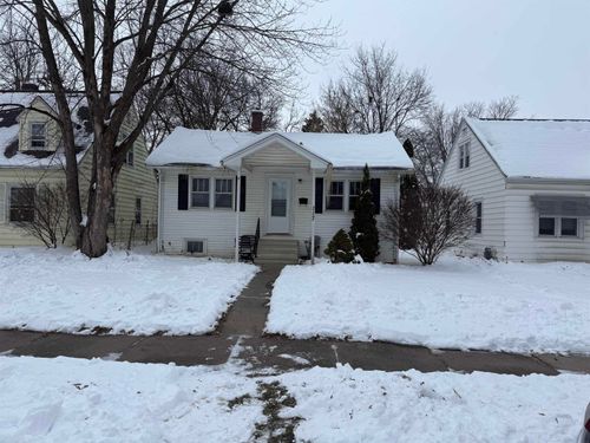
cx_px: 295
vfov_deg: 56.8
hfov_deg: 71.6
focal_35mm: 24
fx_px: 409
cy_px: 222
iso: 80
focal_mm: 6.76
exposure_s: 1/2801
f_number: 1.78
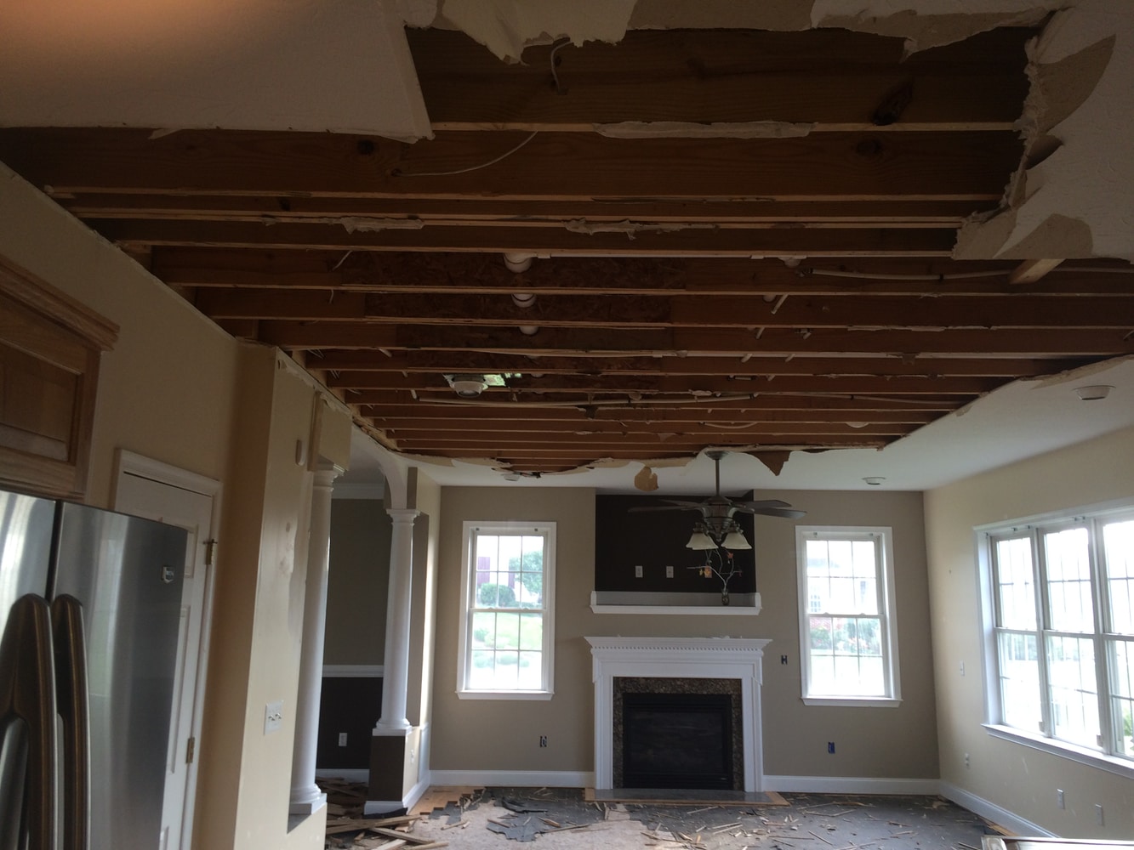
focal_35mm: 29
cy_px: 425
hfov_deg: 61.7
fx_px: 950
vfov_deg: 48.2
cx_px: 567
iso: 50
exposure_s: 1/30
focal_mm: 4.15
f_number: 2.2
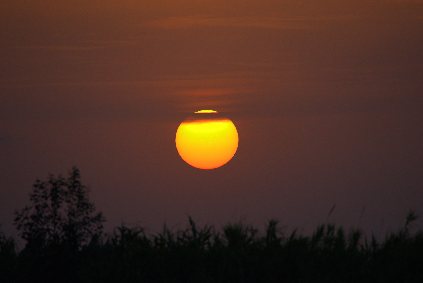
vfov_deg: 2.3
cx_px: 212
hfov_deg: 3.4
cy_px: 142
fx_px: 7052
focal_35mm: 600
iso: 500
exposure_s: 1/800
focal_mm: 600
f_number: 8
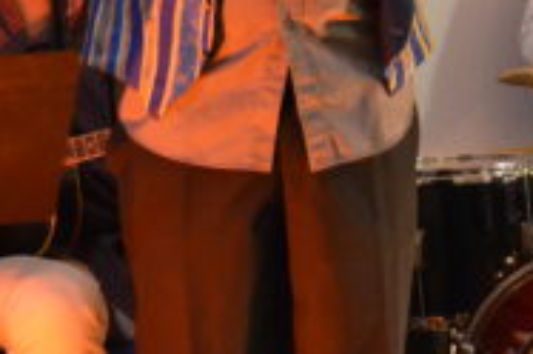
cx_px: 265
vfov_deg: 9.2
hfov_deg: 14.1
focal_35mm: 146
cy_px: -69
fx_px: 2158
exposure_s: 1/25
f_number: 4
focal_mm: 26
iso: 3200
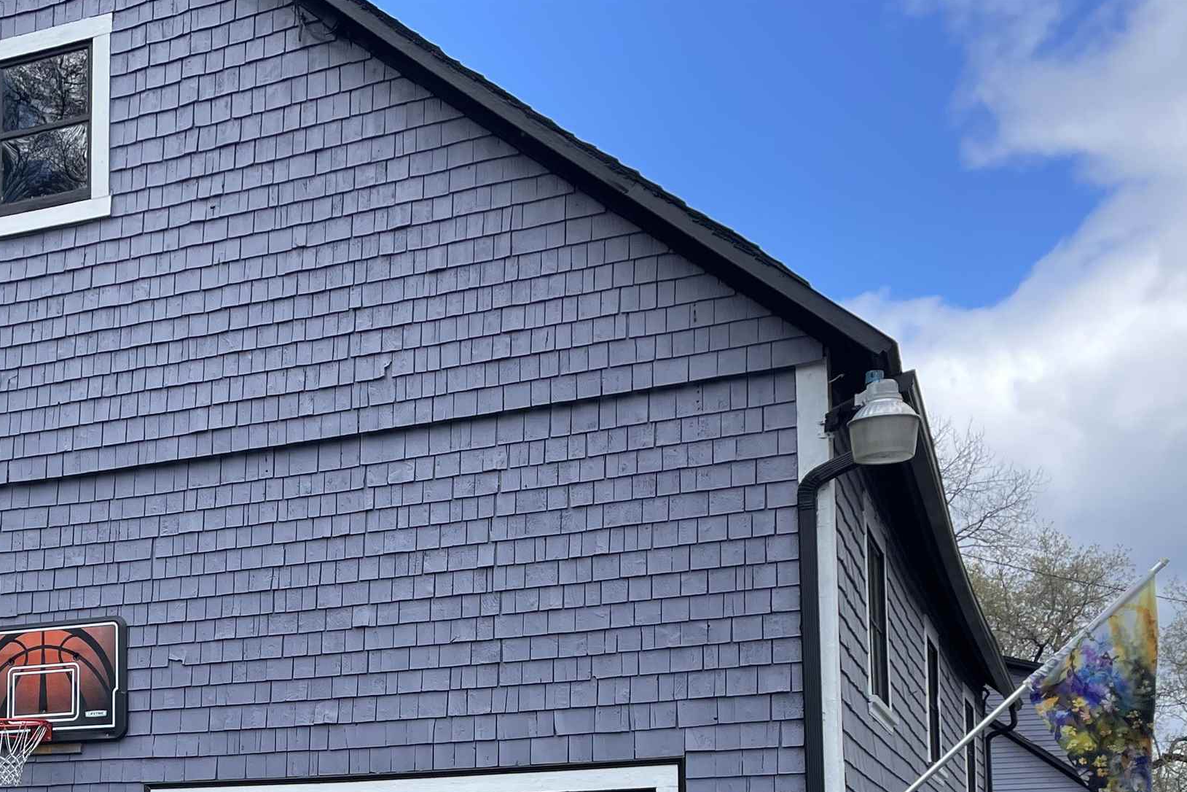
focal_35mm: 51
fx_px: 1681
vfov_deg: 24.9
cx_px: 297
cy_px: 837
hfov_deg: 37.9
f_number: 1.6
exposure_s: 1/1435
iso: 32
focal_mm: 4.2
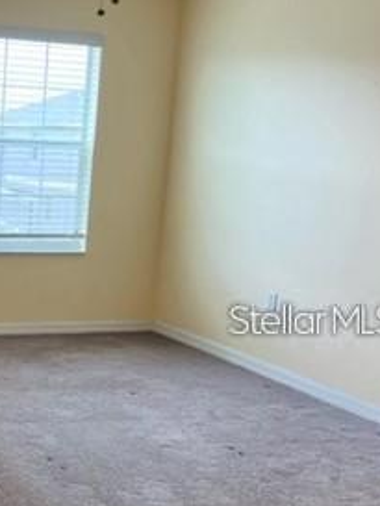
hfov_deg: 22.6
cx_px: -41
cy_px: 319
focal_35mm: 61
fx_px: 892
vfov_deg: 31.5
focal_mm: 5.1
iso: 80
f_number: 1.6
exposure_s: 1/120
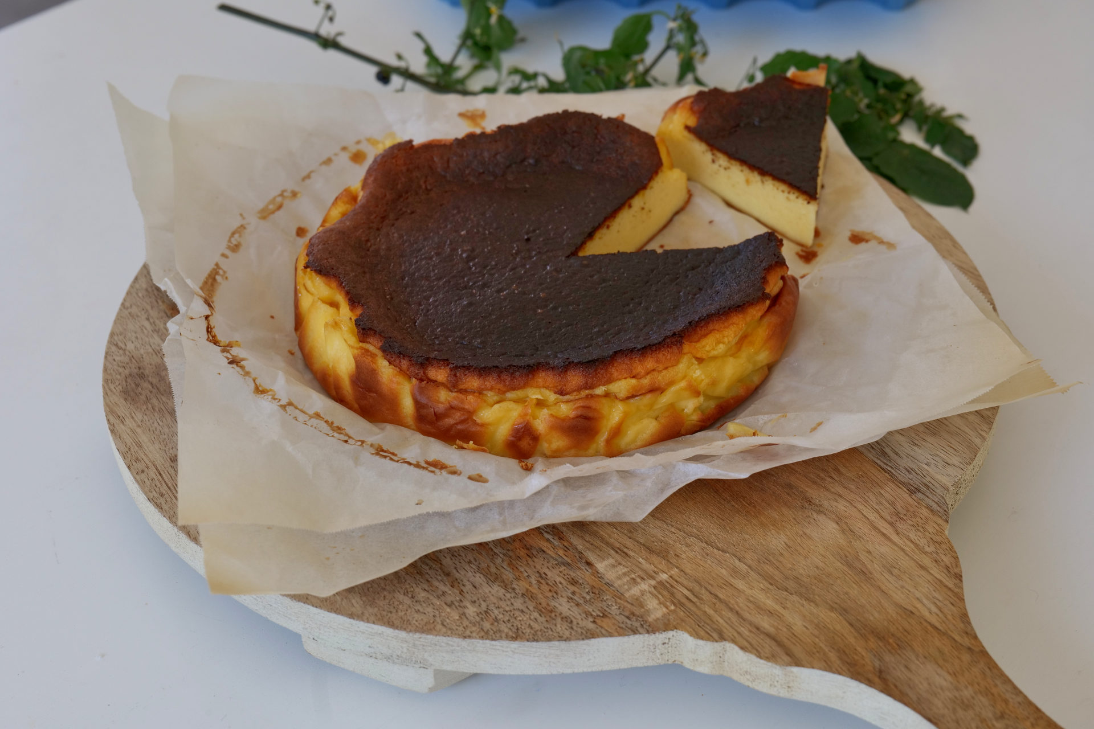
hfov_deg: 33.4
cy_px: 364
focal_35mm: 60
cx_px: 547
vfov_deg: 22.6
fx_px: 1823
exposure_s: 1/60
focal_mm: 60
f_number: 8
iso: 640
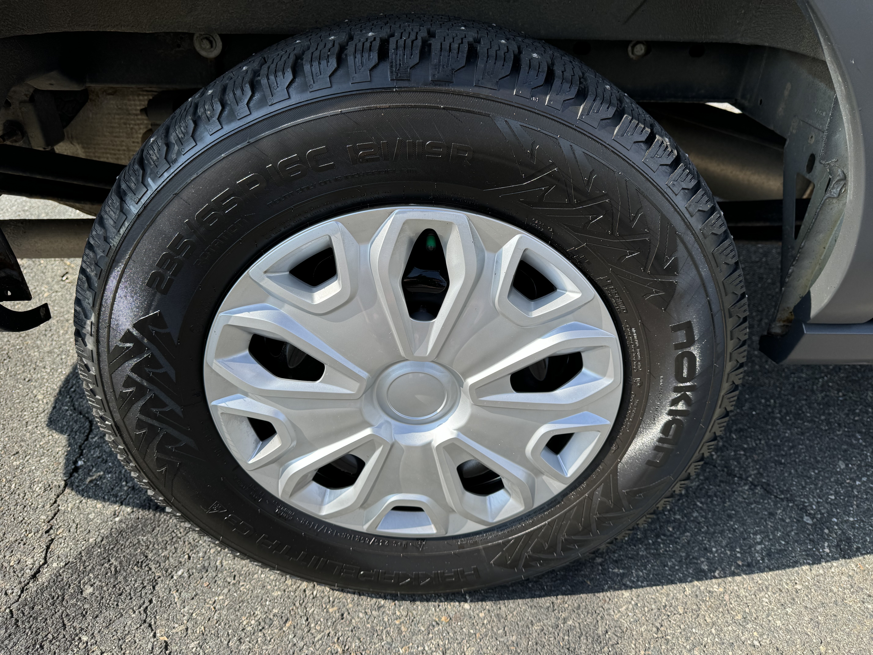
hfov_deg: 71.6
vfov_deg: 56.8
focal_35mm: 24
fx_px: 605
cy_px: 328
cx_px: 436
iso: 80
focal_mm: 6.76
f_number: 1.78
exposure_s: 1/1524
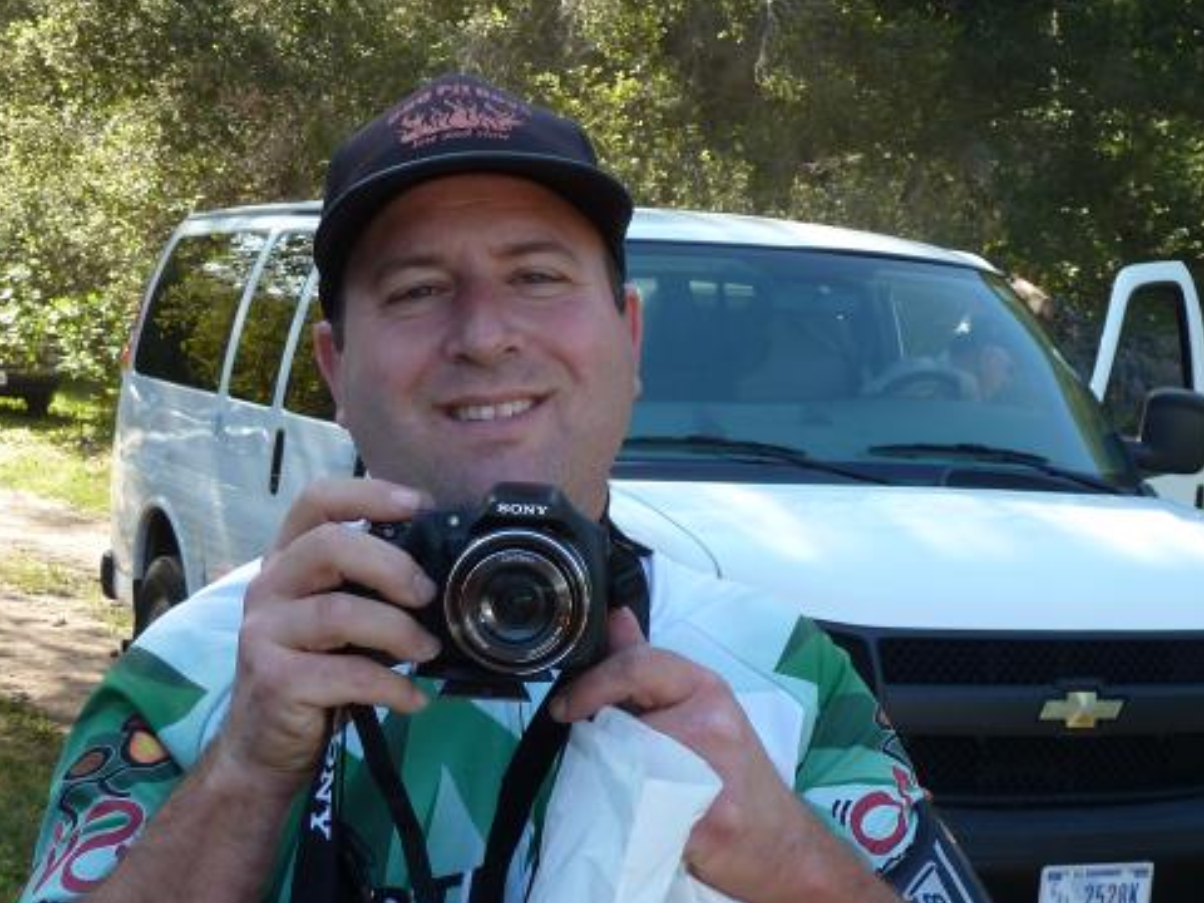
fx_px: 2435
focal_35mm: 70
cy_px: 512
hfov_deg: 27.7
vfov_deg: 21.0
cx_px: 492
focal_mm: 6.9
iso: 80
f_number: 3.7
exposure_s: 1/100
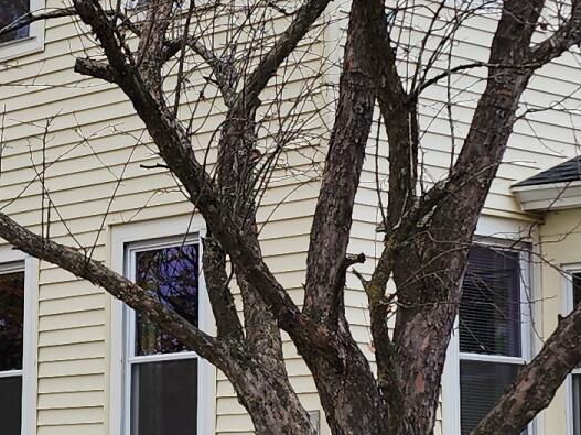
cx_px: 226
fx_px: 2198
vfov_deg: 11.3
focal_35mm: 131
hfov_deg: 15.0
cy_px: 221
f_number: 1.8
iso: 12
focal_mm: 6.4
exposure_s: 1/255
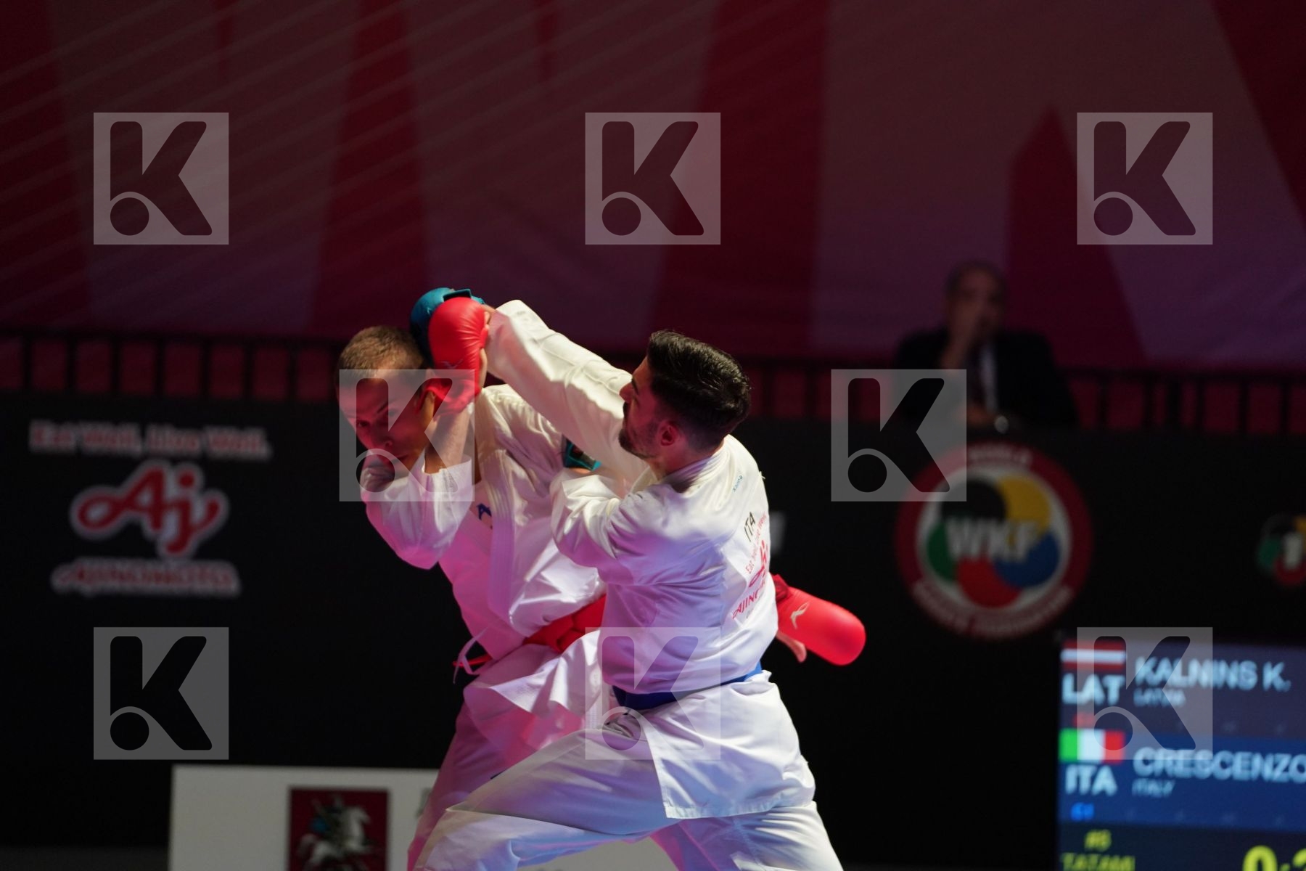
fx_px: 6856
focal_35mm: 189
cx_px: 653
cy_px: 436
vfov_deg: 7.3
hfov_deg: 10.9
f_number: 2.8
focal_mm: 189
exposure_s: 1/1000
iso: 2000
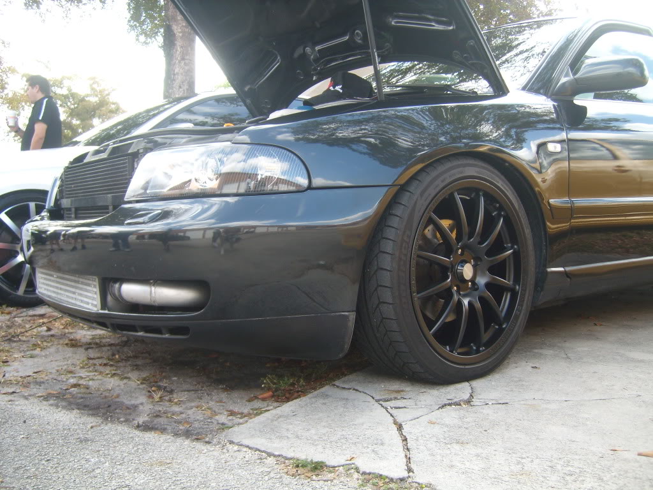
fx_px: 660
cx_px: 326
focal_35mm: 35
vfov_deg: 40.7
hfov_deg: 52.6
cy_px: 245
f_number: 2.8
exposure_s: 1/176
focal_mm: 5.8
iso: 50
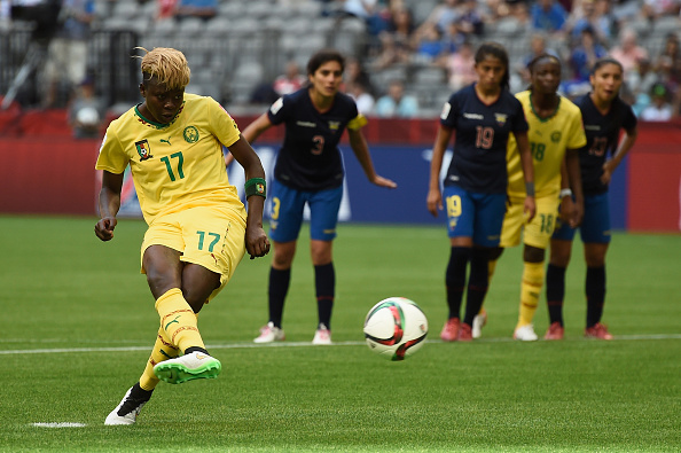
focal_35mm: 200
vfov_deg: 6.9
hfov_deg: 10.3
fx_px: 3780
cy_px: 226
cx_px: 340
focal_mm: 200
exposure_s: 1/1600
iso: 1250
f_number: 3.2
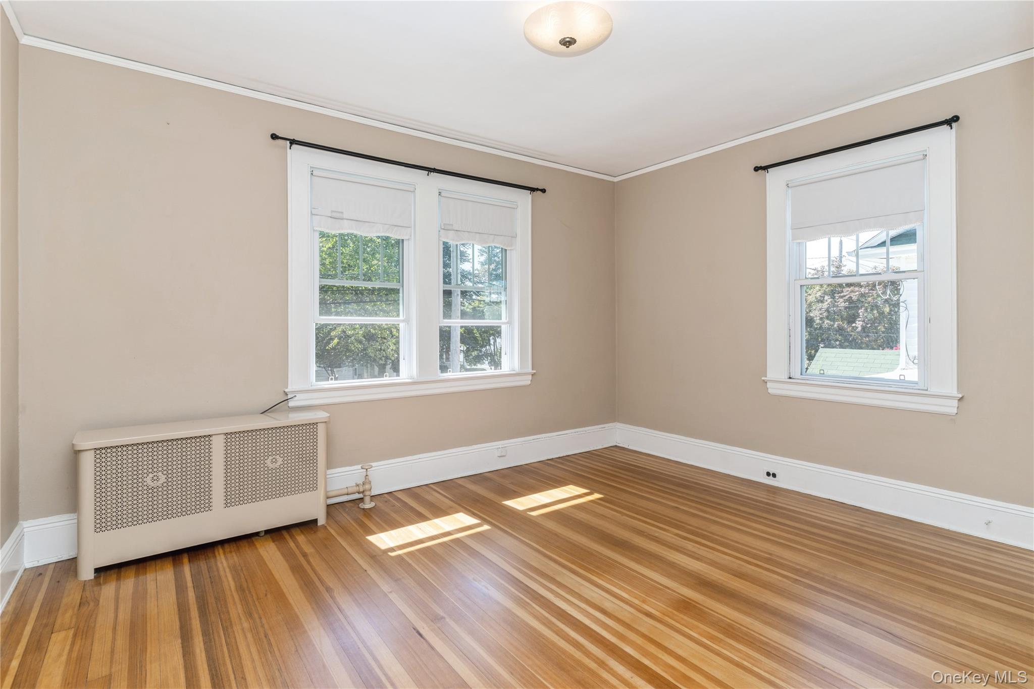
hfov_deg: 93.3
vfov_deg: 70.4
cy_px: 344
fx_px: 488
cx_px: 517
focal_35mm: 17
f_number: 8
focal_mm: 17
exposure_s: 1/80
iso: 200
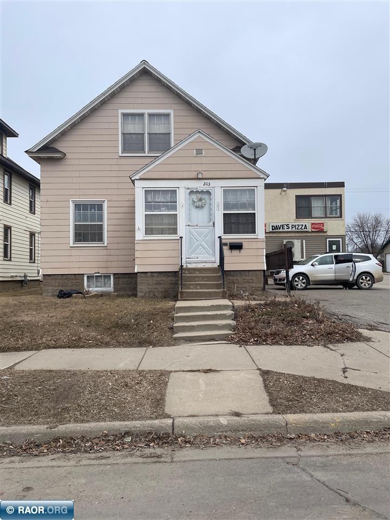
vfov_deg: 67.3
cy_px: 260
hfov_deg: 53.1
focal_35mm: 26
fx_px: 391
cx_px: 195
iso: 32
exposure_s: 1/3125
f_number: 1.6
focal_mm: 4.2
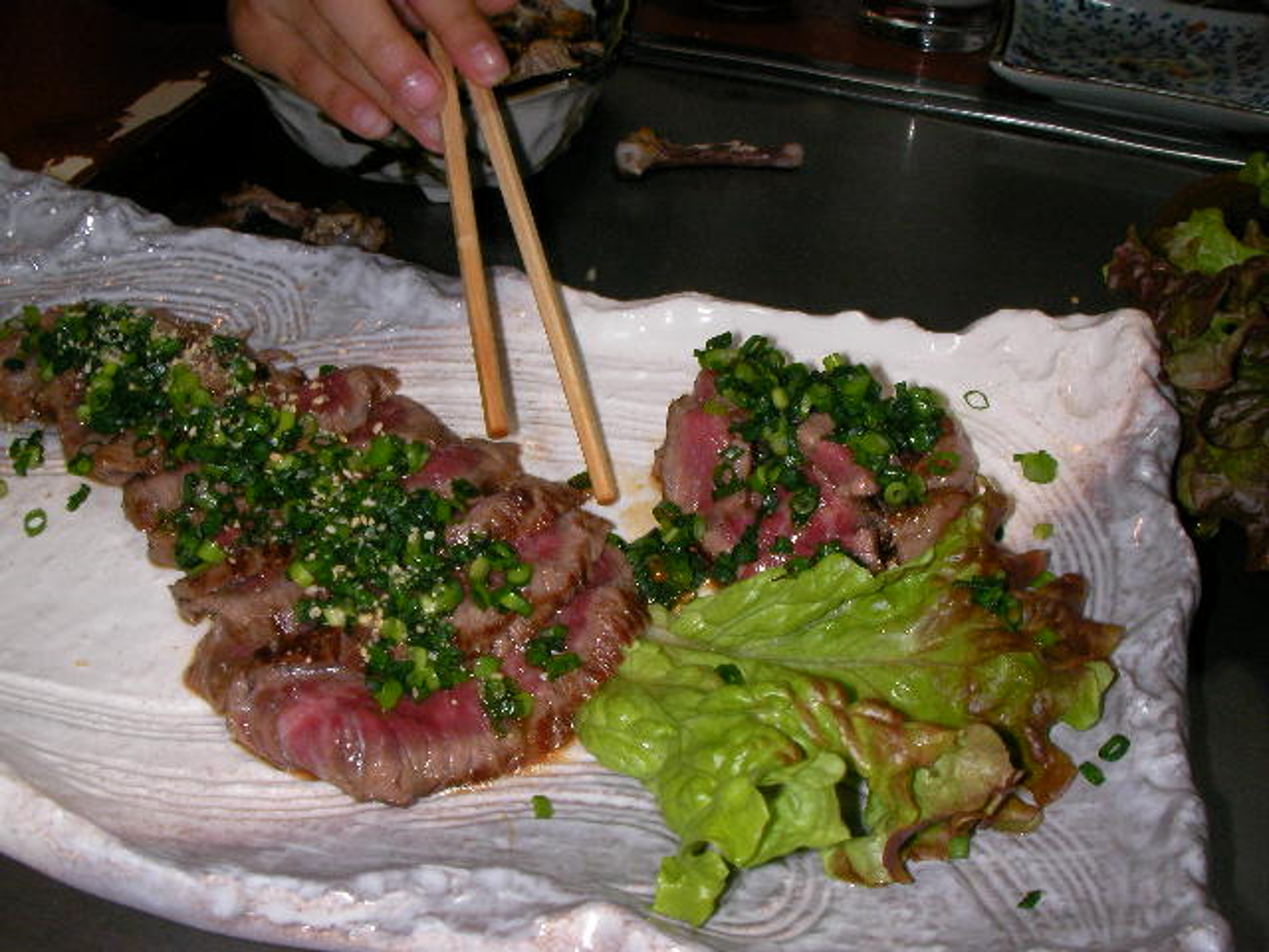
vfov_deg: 37.7
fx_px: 1393
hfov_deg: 49.0
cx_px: 634
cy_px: 476
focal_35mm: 38
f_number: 5.6
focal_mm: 6.3
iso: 200
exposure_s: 1/30
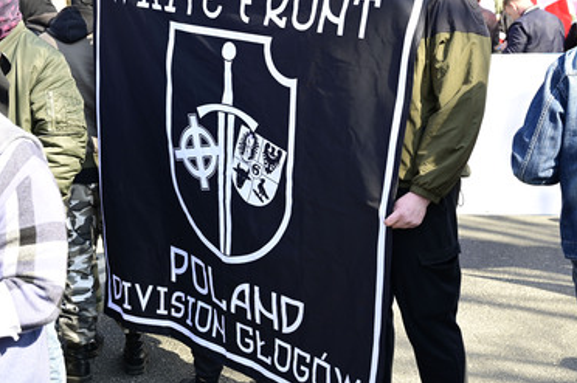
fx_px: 912
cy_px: 171
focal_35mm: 57
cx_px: 260
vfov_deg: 23.7
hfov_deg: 35.1
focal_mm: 47
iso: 250
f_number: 5.6
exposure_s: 1/200
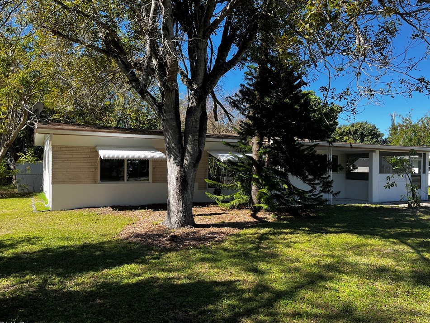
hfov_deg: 63.4
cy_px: 162
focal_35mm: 28
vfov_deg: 49.7
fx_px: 348
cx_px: 213
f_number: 1.6
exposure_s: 1/1106
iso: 50
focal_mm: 5.1
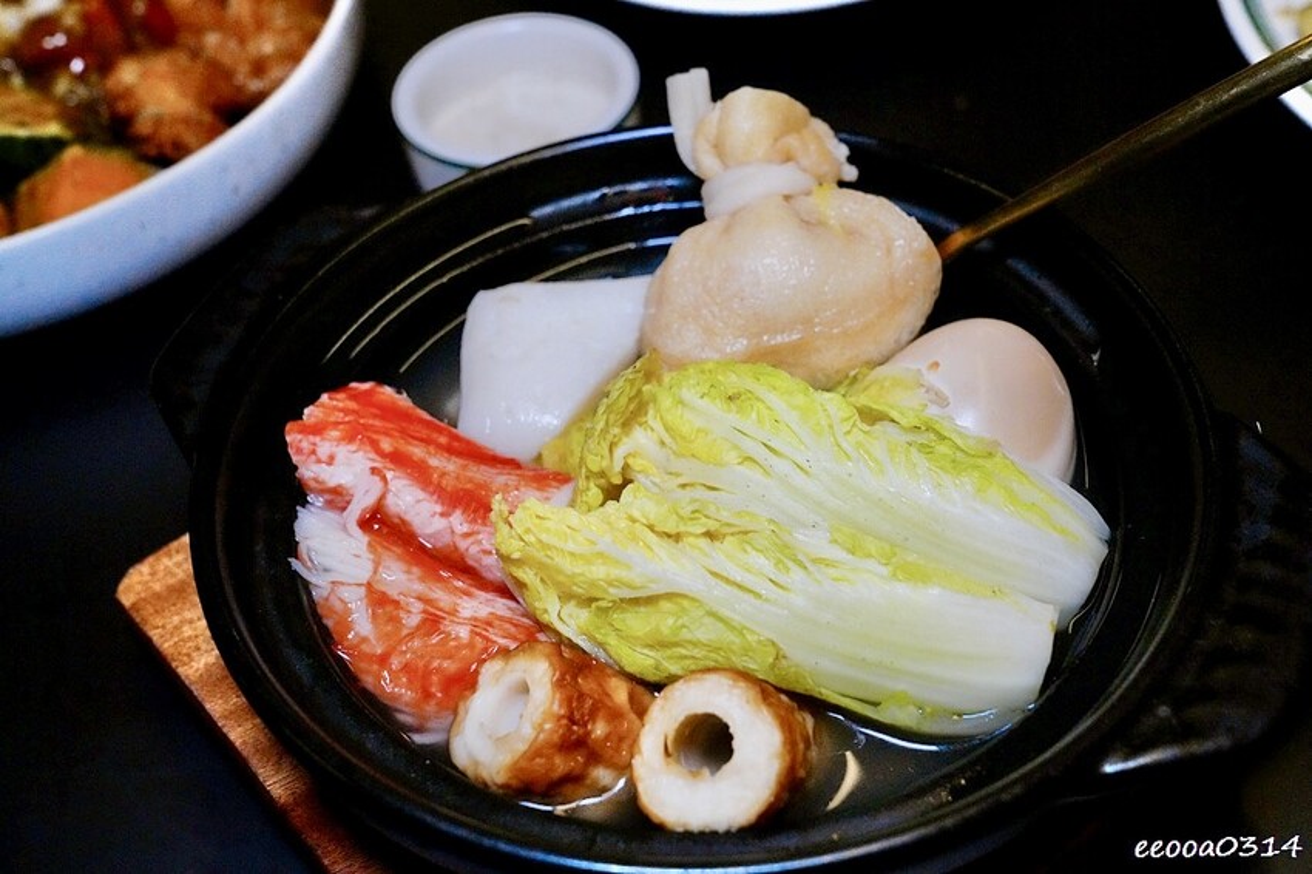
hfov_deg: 44.5
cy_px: 437
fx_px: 1603
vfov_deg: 30.5
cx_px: 656
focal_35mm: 44
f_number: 8
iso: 6400
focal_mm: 44
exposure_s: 1/250
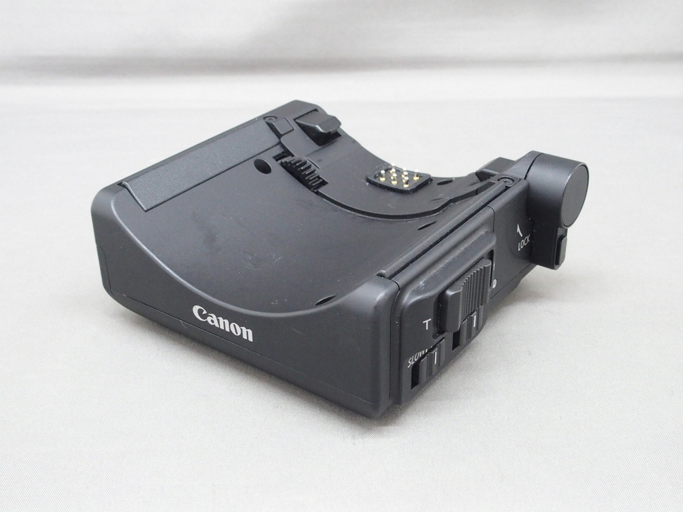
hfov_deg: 41.2
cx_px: 342
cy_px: 256
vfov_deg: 31.5
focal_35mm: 46
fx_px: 908
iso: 1000
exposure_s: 1/13
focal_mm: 9.8
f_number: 5.6
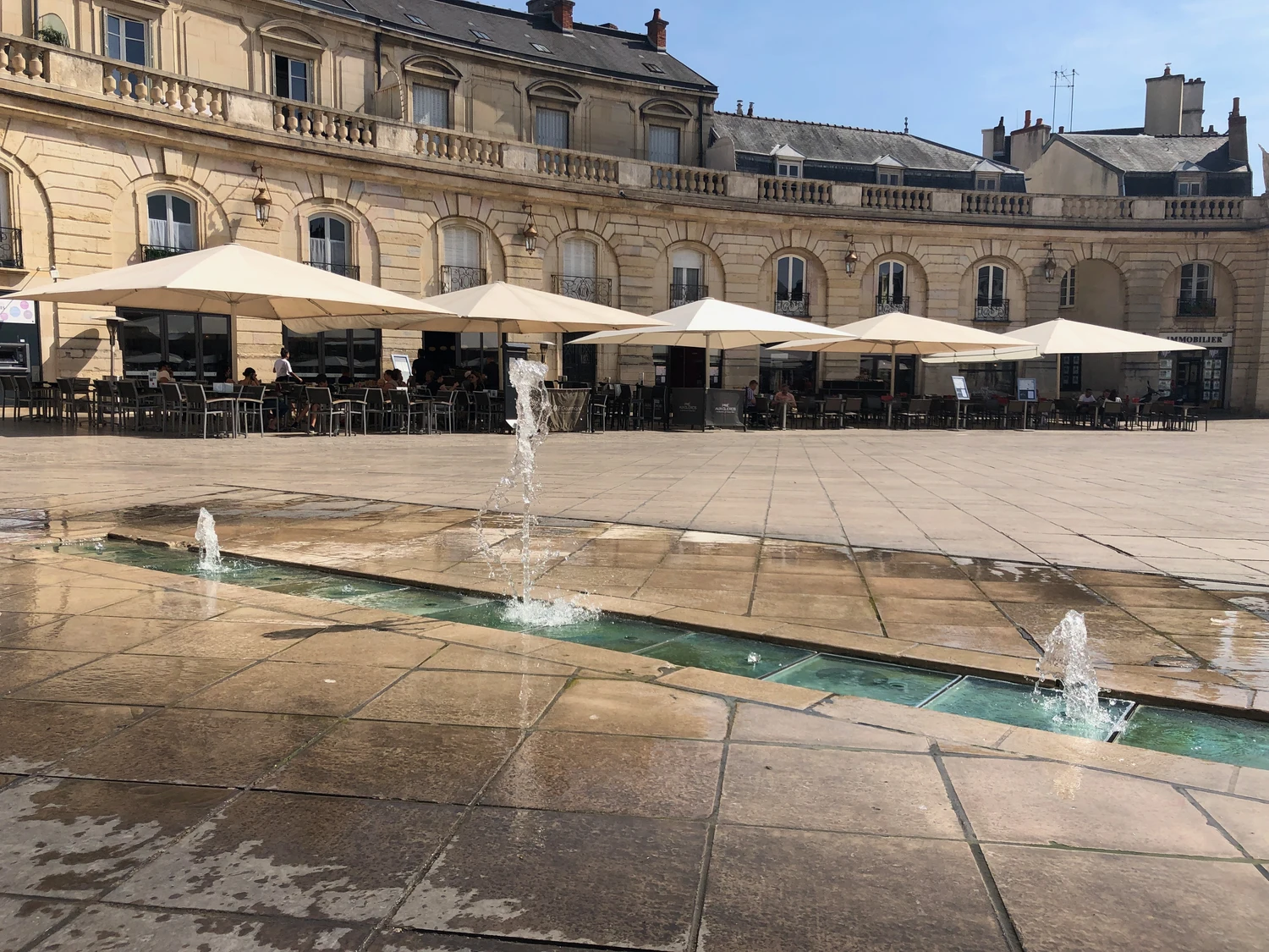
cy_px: 476
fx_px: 1026
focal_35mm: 28
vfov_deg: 49.7
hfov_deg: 63.4
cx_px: 634
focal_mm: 4
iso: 20
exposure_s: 1/2558
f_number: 1.8
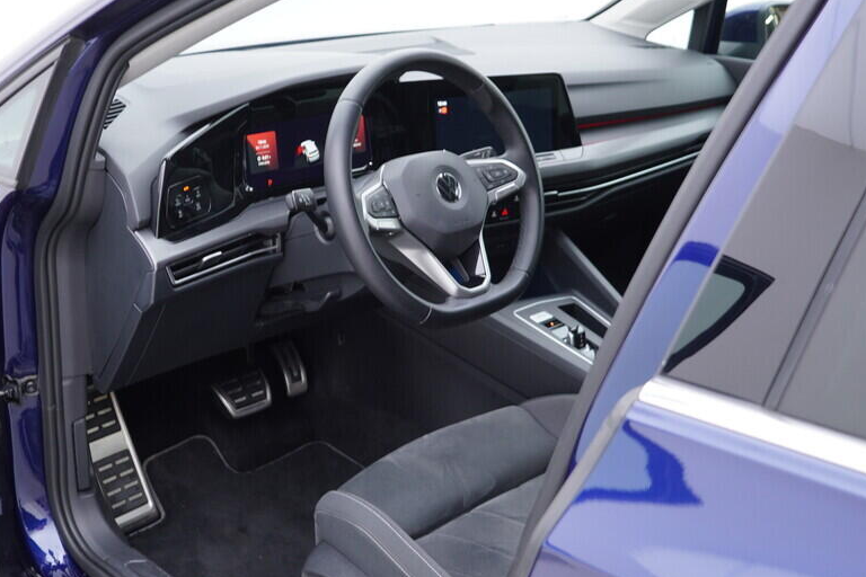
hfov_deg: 41.1
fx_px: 1155
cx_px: 391
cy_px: 353
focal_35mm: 48
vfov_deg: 28.0
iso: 160
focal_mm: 24
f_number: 2.8
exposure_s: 1/40
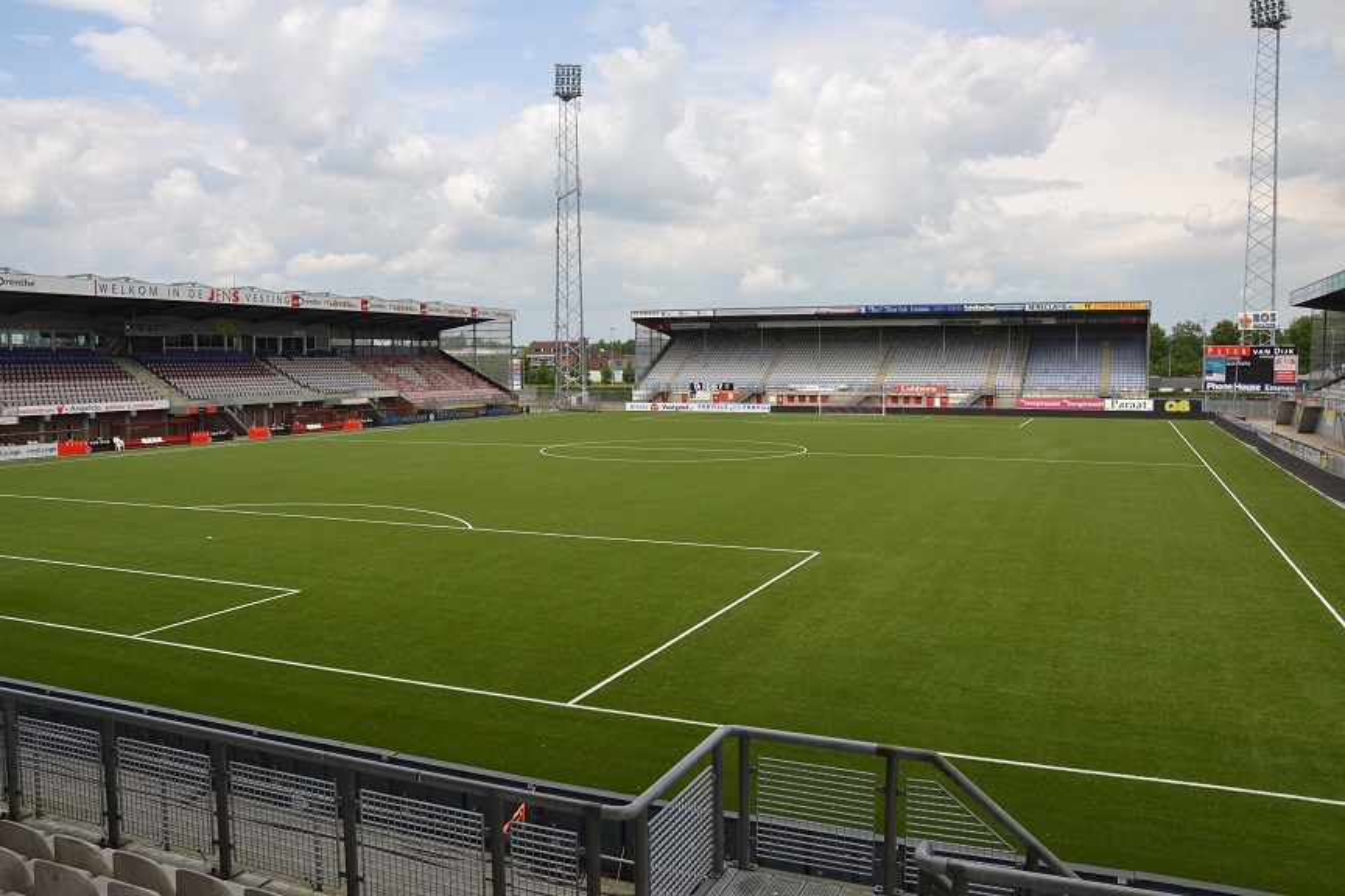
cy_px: 448
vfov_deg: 47.9
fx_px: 1009
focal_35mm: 27
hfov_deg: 67.4
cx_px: 672
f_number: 8
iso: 100
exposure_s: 1/250
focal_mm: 18
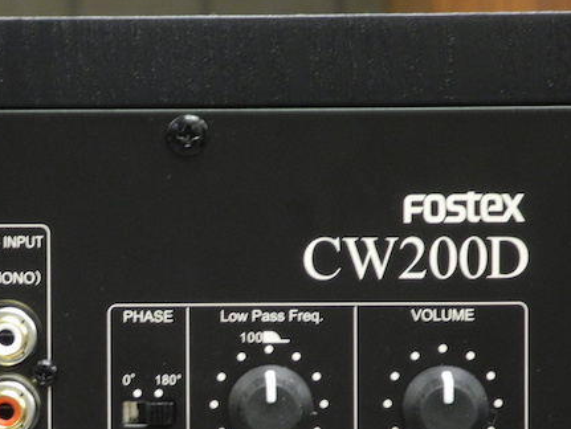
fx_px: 7347
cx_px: 3
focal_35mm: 445
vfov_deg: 3.3
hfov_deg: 4.4
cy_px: 375
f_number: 5.6
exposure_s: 1/7.2
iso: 400
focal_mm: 42.6
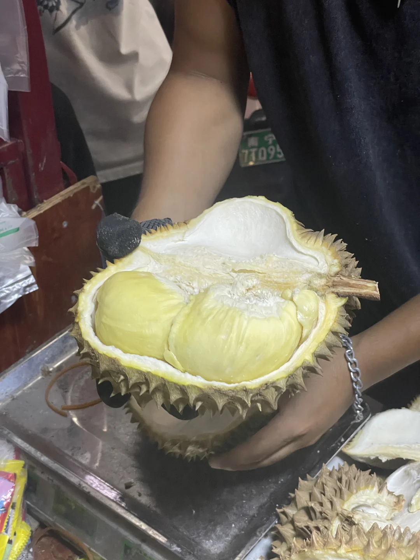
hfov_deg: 28.0
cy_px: 280
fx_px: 841
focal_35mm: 52
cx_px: 210
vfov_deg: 36.8
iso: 160
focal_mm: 6
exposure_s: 1/100
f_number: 2
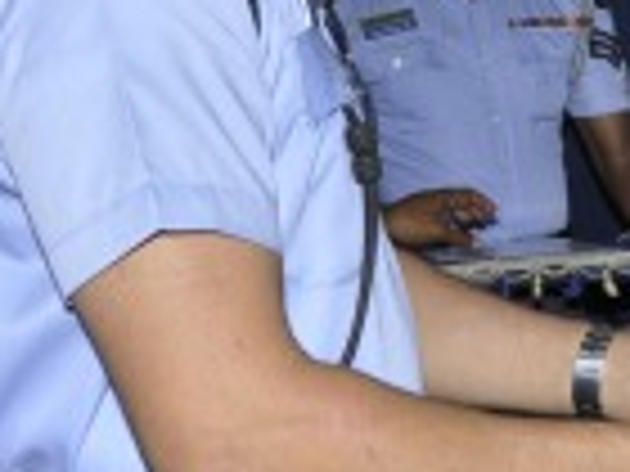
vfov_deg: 10.0
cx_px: 842
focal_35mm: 148
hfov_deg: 12.9
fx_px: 2694
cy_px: 9
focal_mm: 24
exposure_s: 1/80
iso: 500
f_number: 11
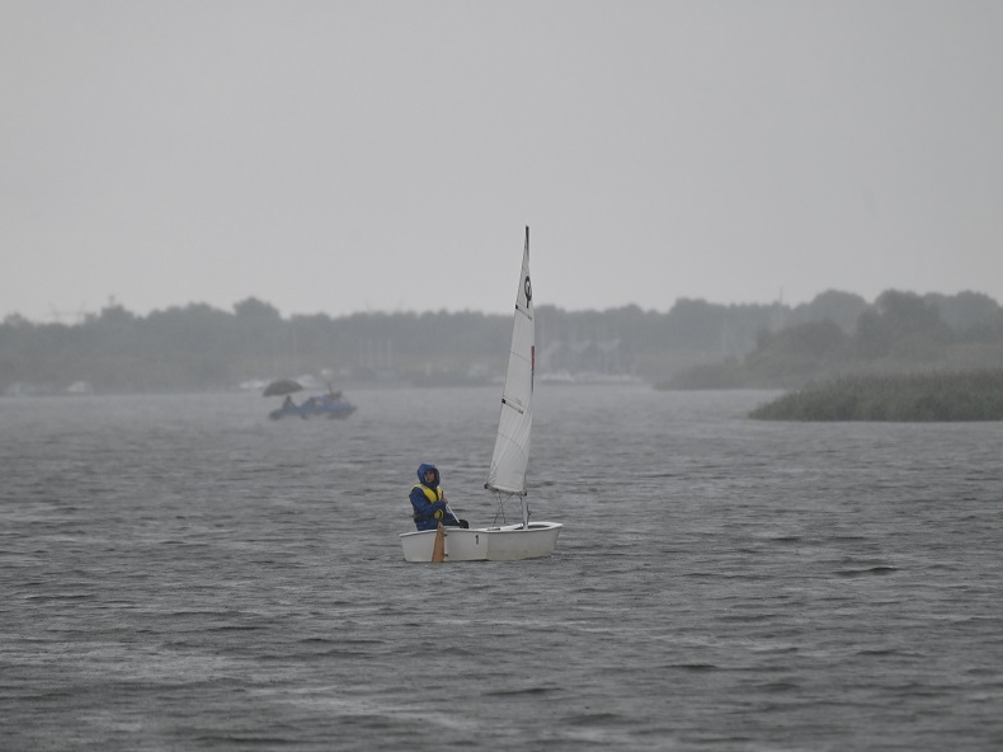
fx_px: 10051
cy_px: 395
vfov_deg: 4.3
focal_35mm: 347
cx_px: 533
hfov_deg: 5.7
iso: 400
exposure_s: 1/400
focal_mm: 300
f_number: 5.6
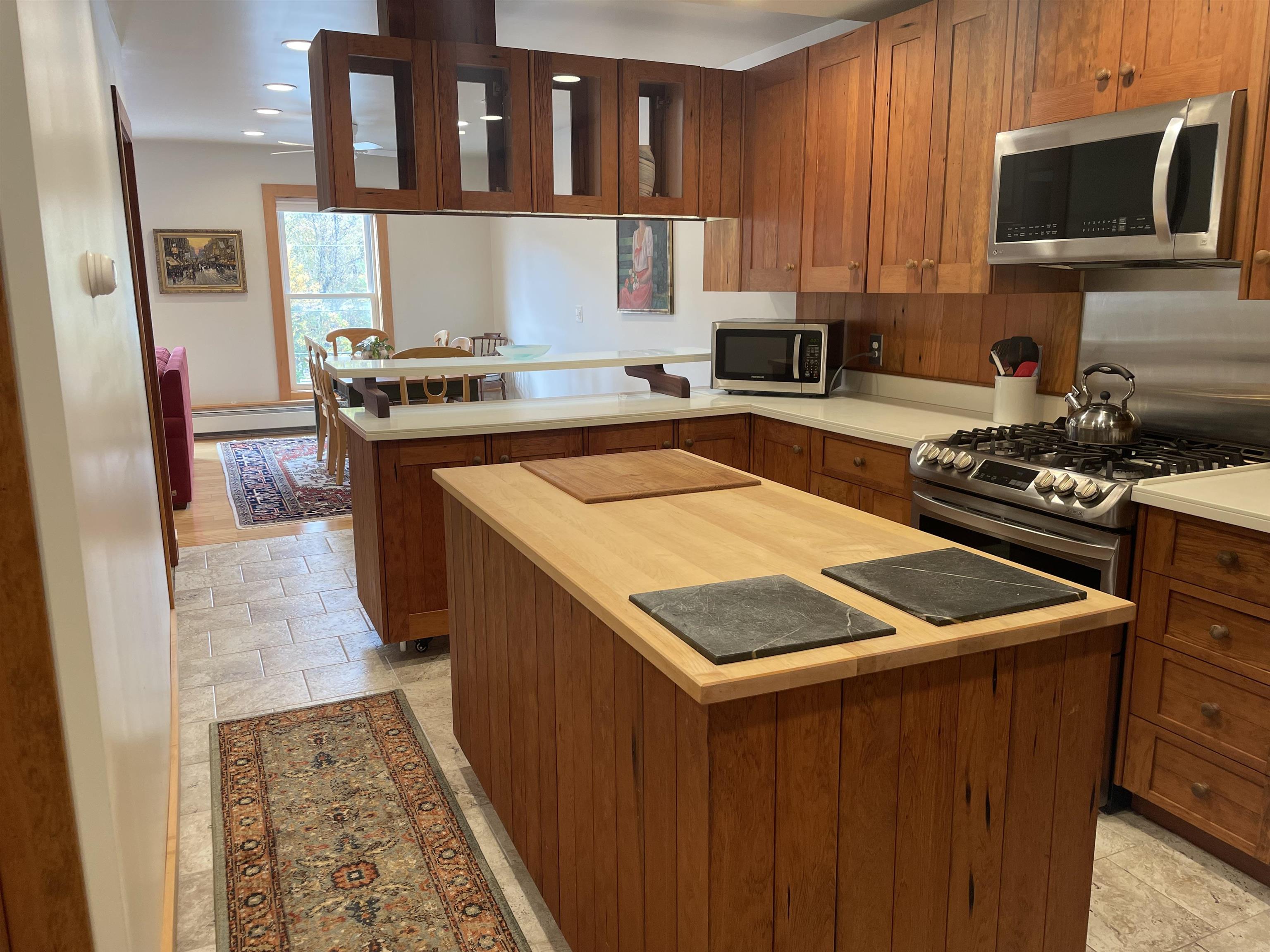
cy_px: 476
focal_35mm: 26
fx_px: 954
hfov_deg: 67.3
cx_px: 635
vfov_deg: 53.1
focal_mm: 4.2
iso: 64
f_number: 1.6
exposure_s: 1/60
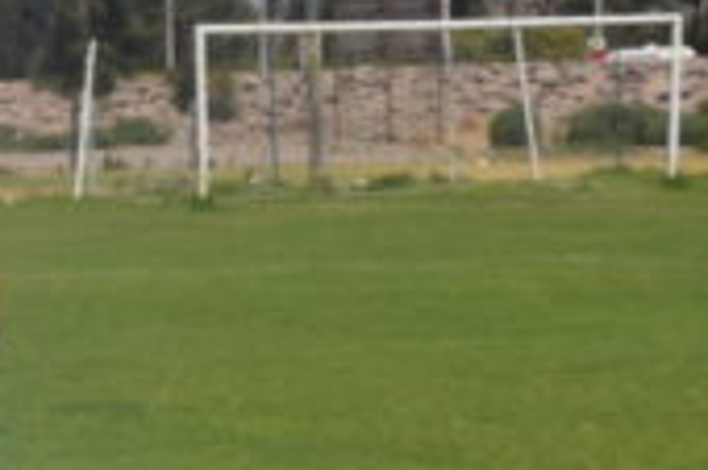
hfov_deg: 9.3
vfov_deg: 6.7
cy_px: 378
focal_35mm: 203
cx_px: -883
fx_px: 3988
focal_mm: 30
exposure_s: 1/640
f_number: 13
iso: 200
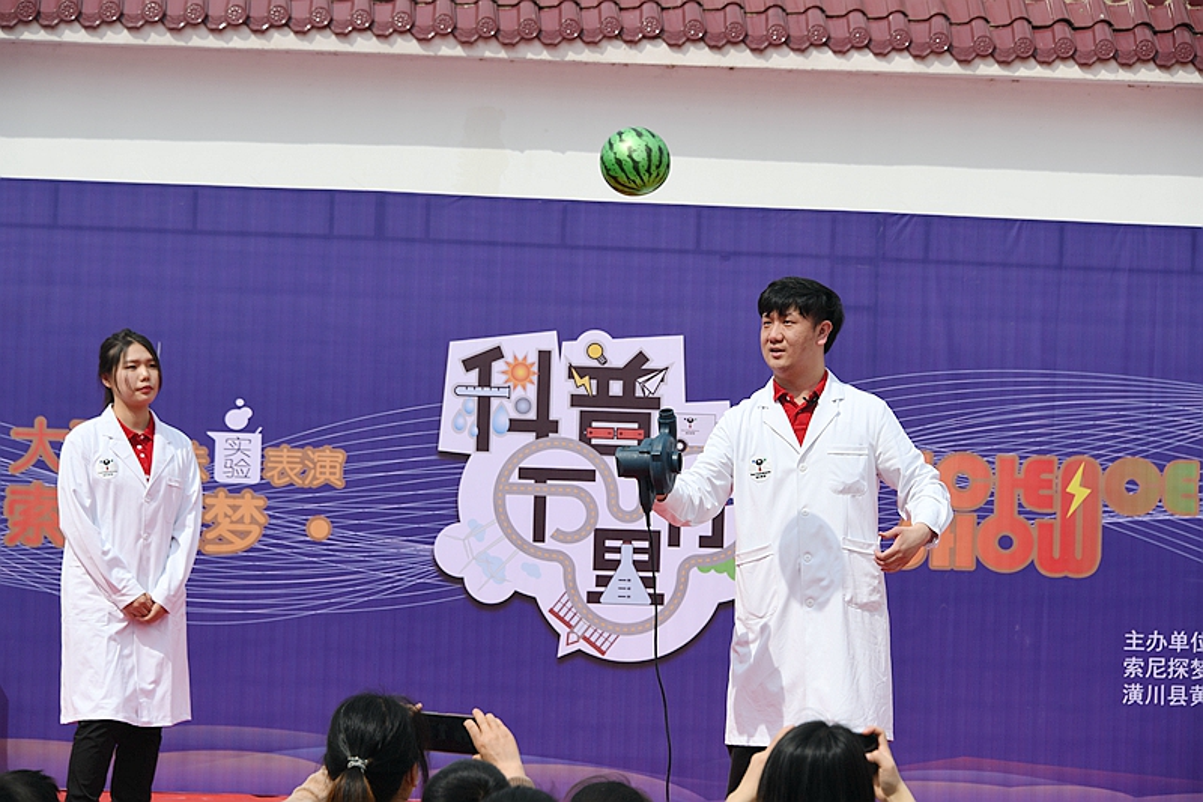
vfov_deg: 11.8
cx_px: 602
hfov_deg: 17.6
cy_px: 401
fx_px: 3875
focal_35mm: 116
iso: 64
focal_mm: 116
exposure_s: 1/250
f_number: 7.1
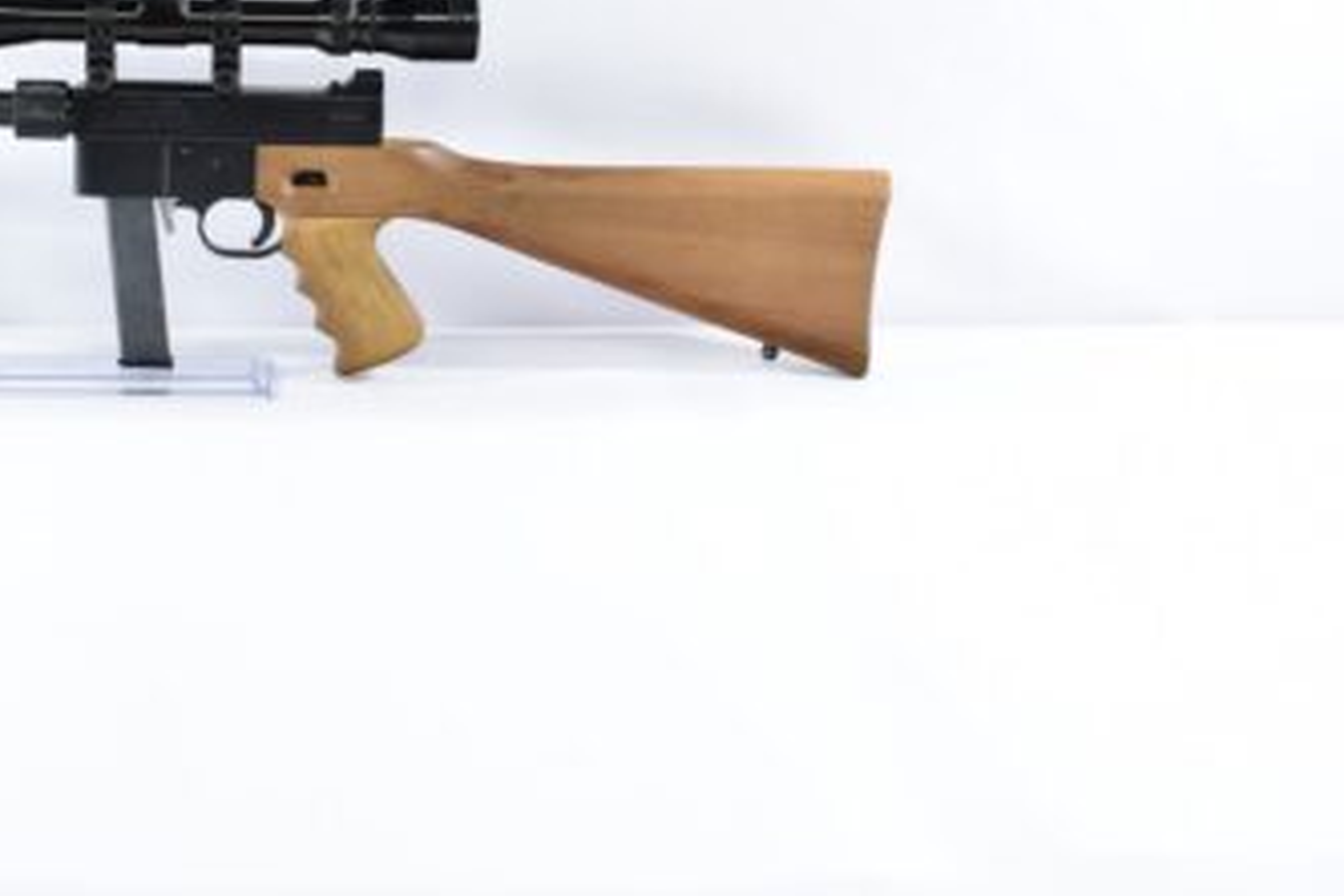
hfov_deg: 35.8
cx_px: 295
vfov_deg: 24.6
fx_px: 2016
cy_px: 153
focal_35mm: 54
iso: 640
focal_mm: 20
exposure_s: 1/15
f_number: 5
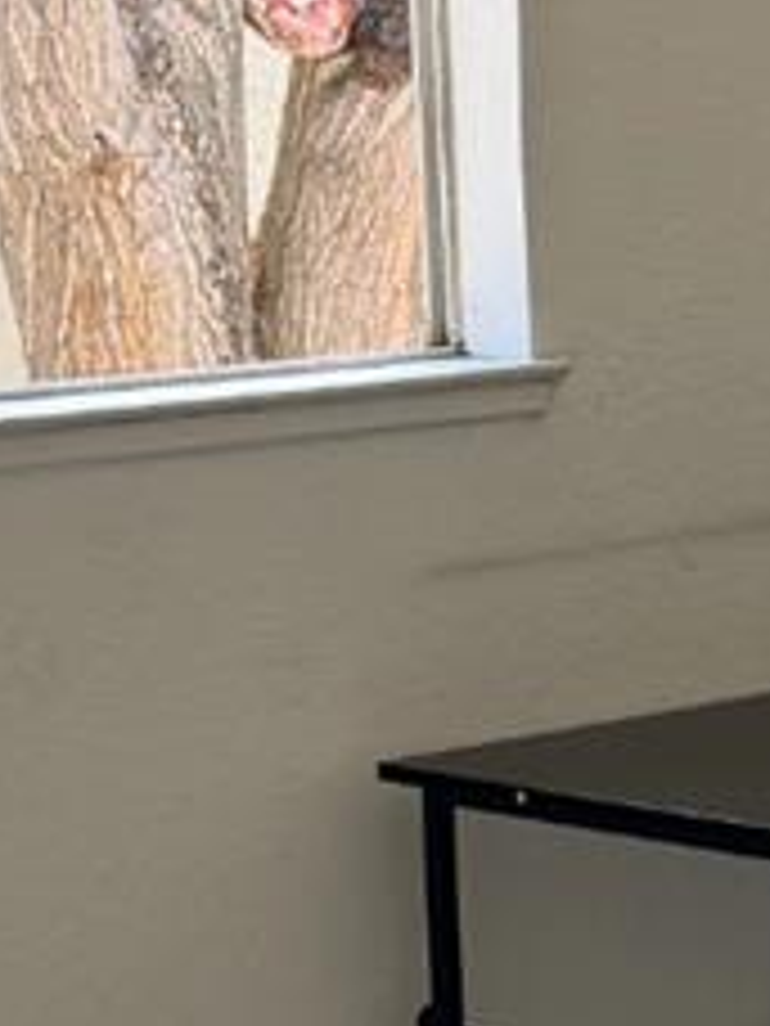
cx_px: 925
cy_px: 1172
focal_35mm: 158
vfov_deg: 12.3
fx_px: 4686
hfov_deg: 9.3
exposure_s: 1/270
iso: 80
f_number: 1.78
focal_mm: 6.76
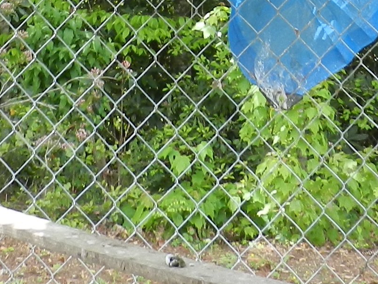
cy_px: -295
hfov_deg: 17.1
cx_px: 188
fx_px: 1256
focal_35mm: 115
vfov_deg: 11.5
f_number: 3.4
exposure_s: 1/200
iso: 160
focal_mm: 4
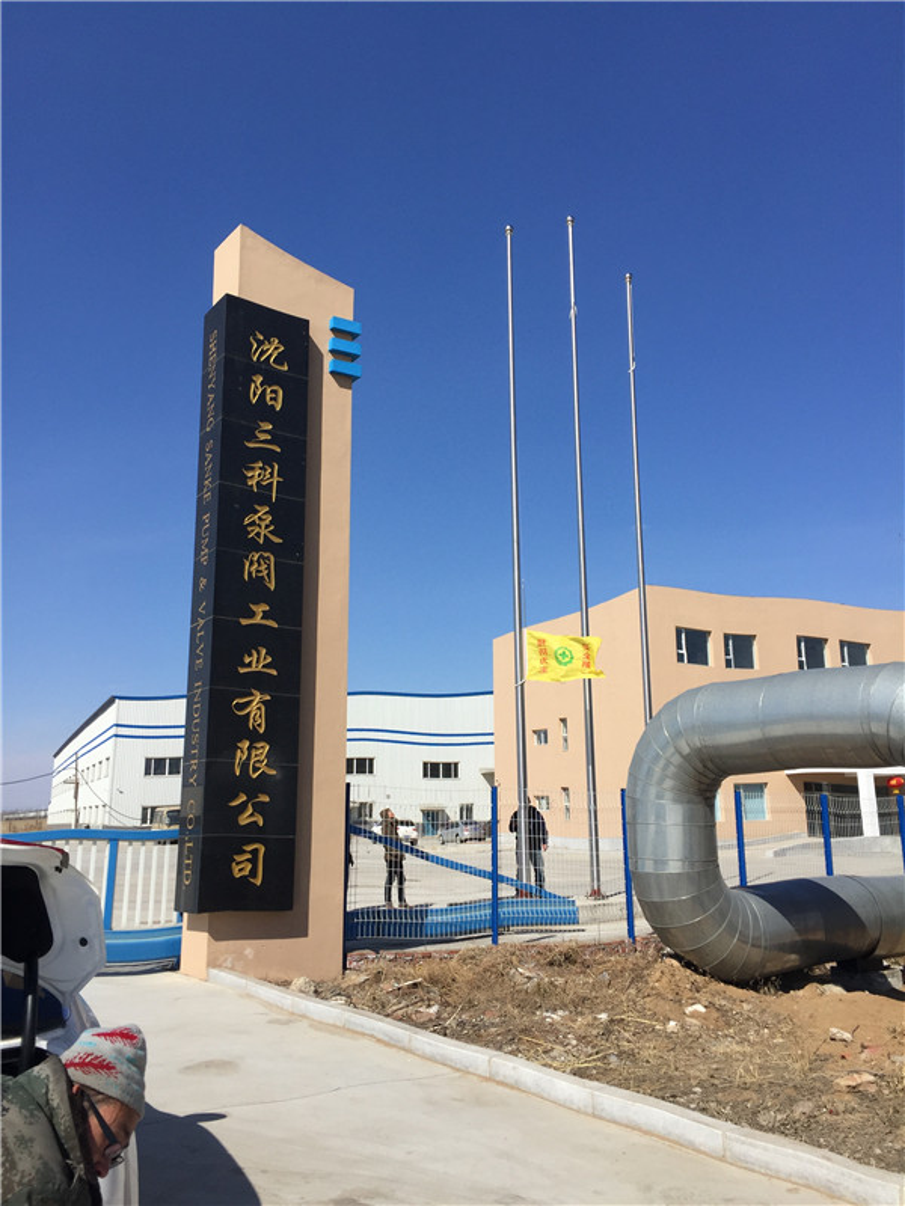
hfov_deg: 48.2
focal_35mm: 29
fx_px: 1011
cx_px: 452
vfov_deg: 61.7
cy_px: 603
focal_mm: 4.15
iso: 32
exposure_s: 1/3049
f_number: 2.2
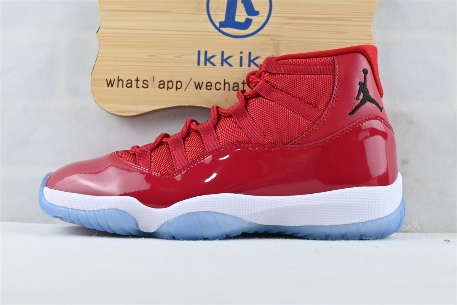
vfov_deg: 28.5
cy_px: 152
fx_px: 600
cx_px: 228
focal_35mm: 47
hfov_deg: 41.7
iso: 100
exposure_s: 1/40
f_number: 5
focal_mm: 31.5
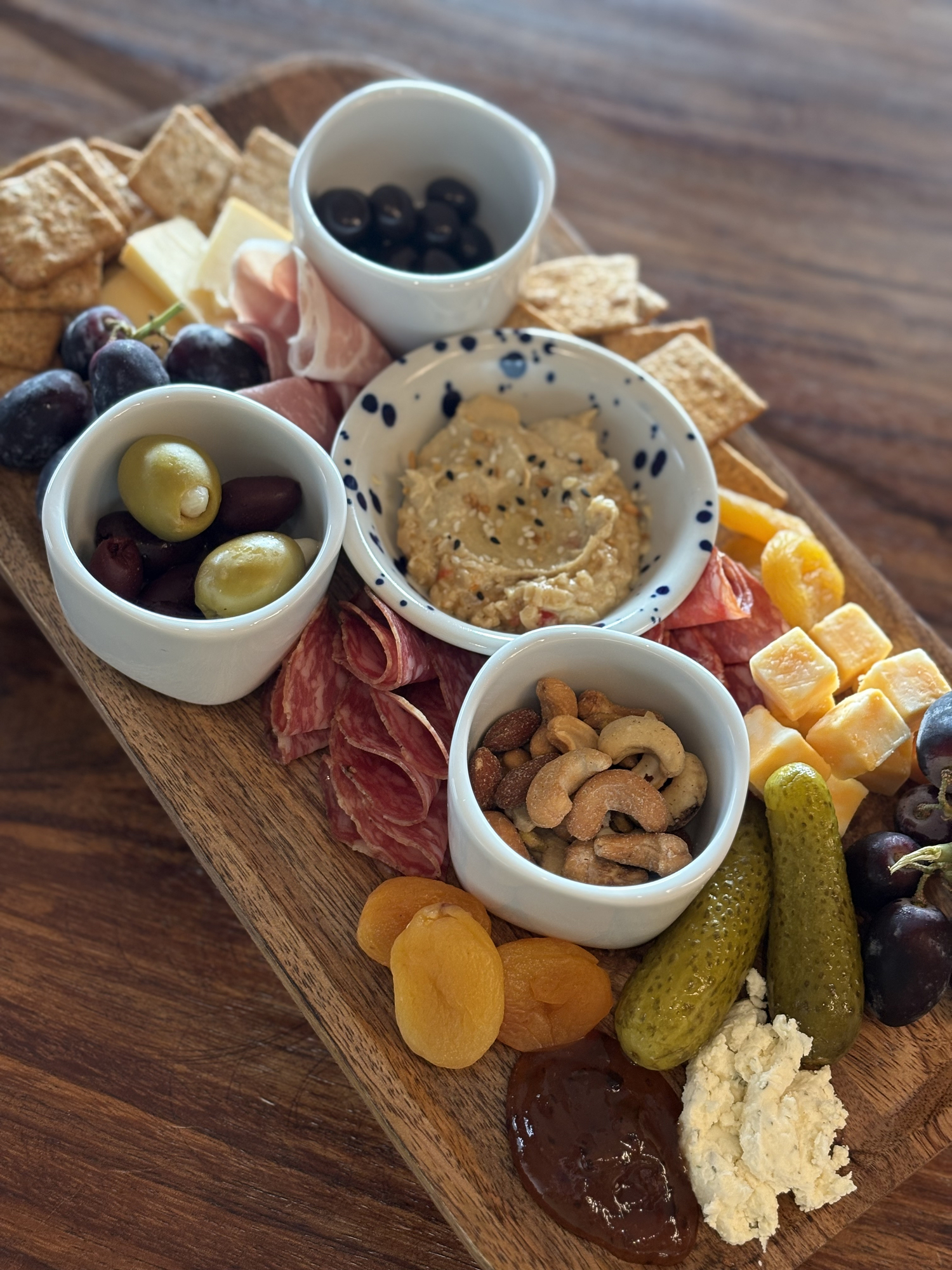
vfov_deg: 36.8
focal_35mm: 52
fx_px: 1907
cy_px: 635
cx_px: 476
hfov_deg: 28.0
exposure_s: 1/60
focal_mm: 5.96
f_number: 1.6
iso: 100
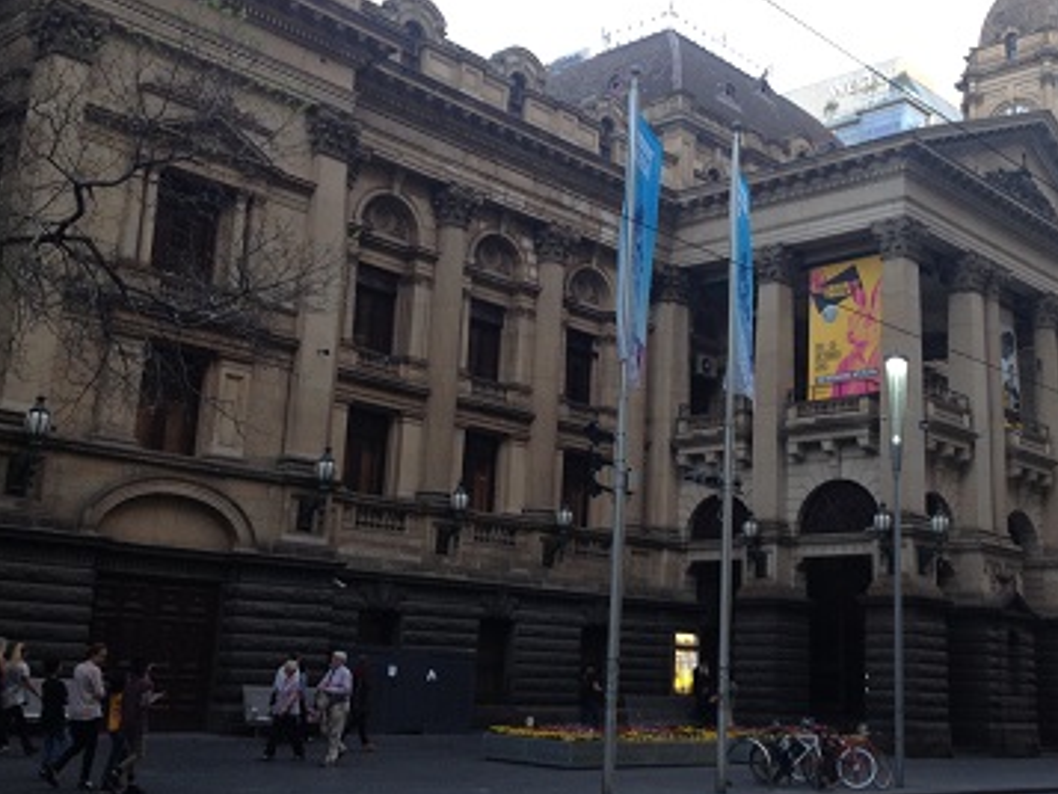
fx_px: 1498
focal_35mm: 49
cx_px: 676
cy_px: 345
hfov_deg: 38.6
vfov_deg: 29.7
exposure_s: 1/60
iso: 64
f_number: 2.4
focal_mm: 4.28
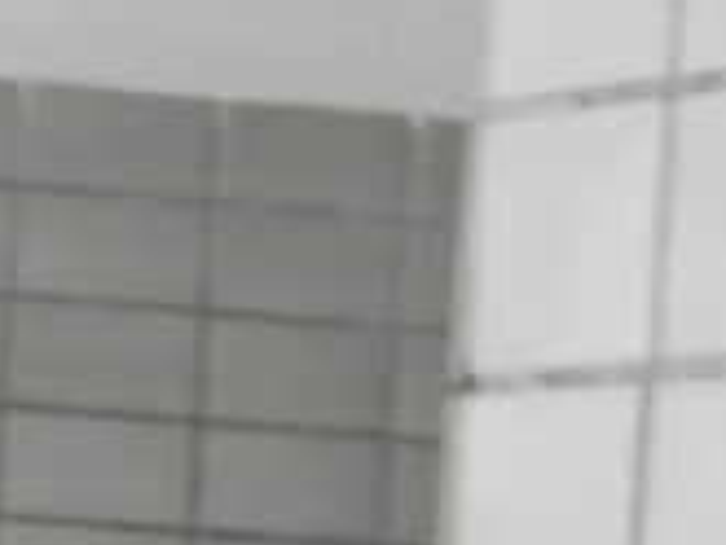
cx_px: -642
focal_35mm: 474
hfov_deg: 4.1
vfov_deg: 3.1
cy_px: 1101
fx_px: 9948
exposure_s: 1/10
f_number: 5
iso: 400
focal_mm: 19
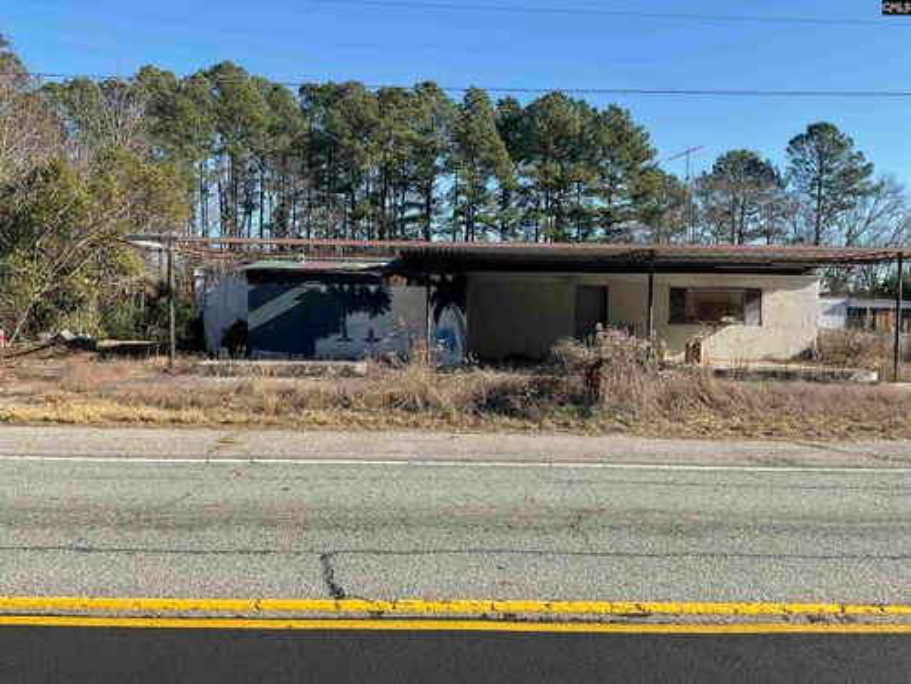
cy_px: 342
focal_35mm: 29
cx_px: 456
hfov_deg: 61.7
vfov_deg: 48.2
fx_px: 763
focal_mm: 3
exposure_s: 1/1250
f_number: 1.8
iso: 16
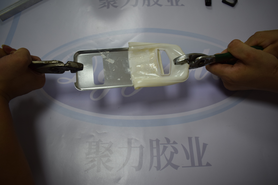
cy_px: 92
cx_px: 139
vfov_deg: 47.9
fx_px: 208
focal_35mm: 27
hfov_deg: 67.4
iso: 640
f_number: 4
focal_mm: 18
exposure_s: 1/125
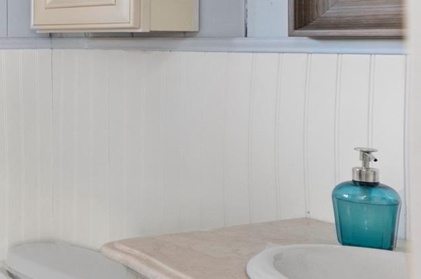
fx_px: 724
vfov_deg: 21.6
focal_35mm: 62
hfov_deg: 23.6
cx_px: -255
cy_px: 62
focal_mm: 19
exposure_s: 1/2.5
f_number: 7.1
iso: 320
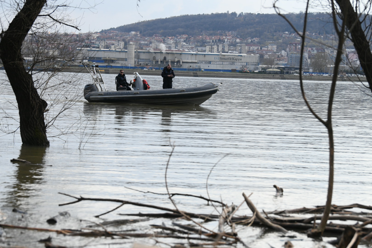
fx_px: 1054
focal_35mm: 102
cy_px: 124
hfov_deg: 20.0
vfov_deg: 13.4
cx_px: 186
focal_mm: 102
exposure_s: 1/8000
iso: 2500
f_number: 5
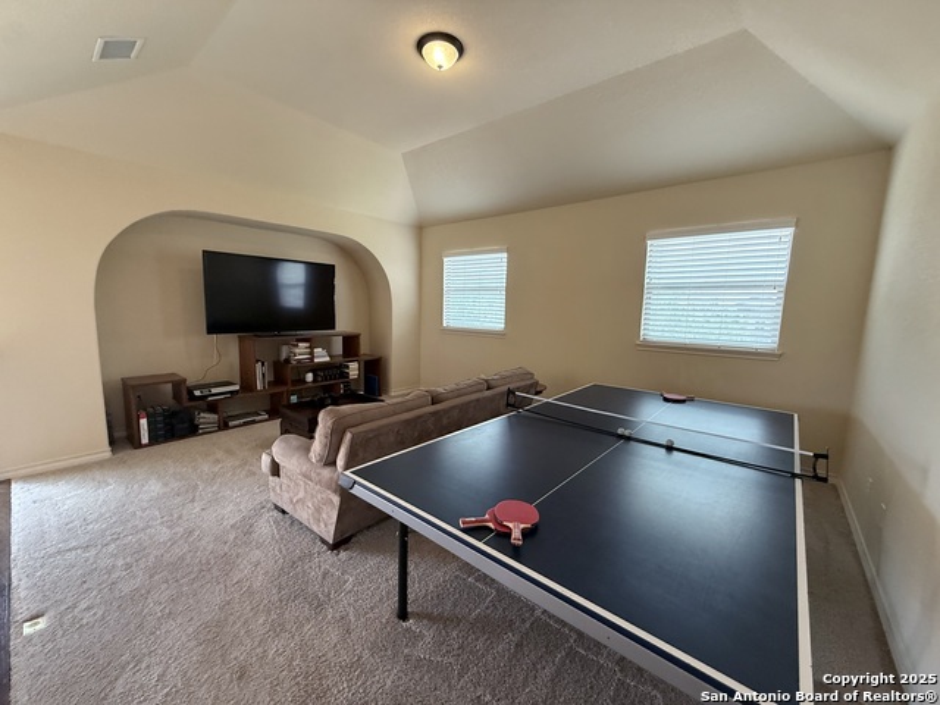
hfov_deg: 102.1
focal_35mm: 14
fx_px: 380
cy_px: 352
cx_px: 470
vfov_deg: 85.7
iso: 400
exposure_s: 1/120
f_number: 2.2
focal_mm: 2.22
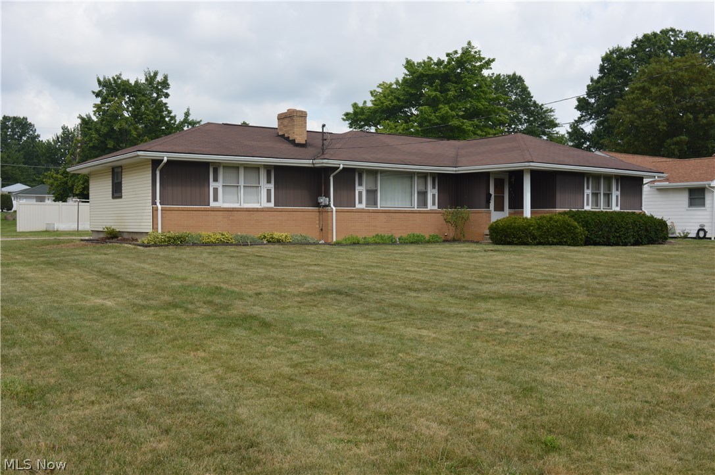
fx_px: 714
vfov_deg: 36.8
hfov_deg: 53.2
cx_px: 358
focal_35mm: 36
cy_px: 238
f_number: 8
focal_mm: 24
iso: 100
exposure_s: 1/250
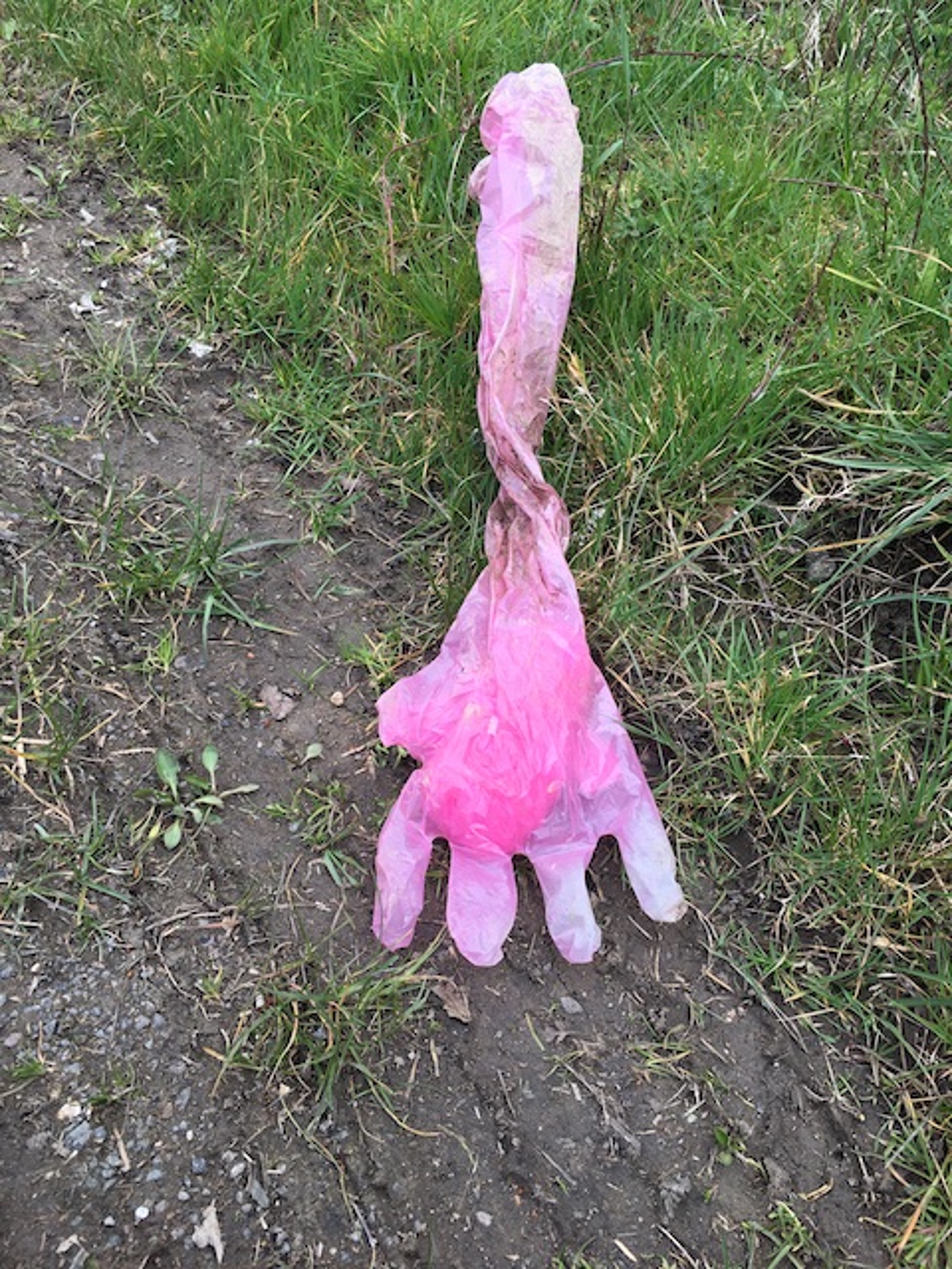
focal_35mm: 29
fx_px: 1063
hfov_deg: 48.2
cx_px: 476
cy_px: 634
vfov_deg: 61.7
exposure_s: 1/310
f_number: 2.2
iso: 25
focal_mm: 4.15
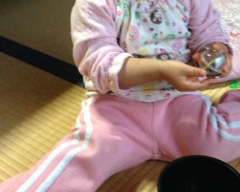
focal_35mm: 57
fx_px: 405
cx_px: 139
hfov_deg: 32.9
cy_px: 46
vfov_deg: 26.3
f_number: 2.4
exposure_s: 1/20
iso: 250
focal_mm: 4.12
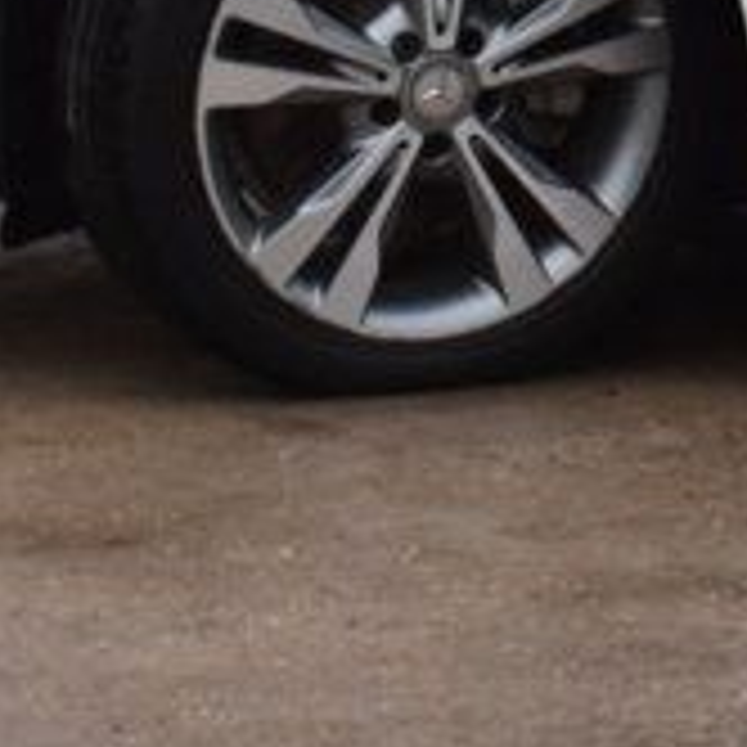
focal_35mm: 252
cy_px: -410
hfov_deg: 6.5
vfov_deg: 6.8
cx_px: 1935
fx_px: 6152
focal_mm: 32
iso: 400
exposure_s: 1/100
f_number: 9
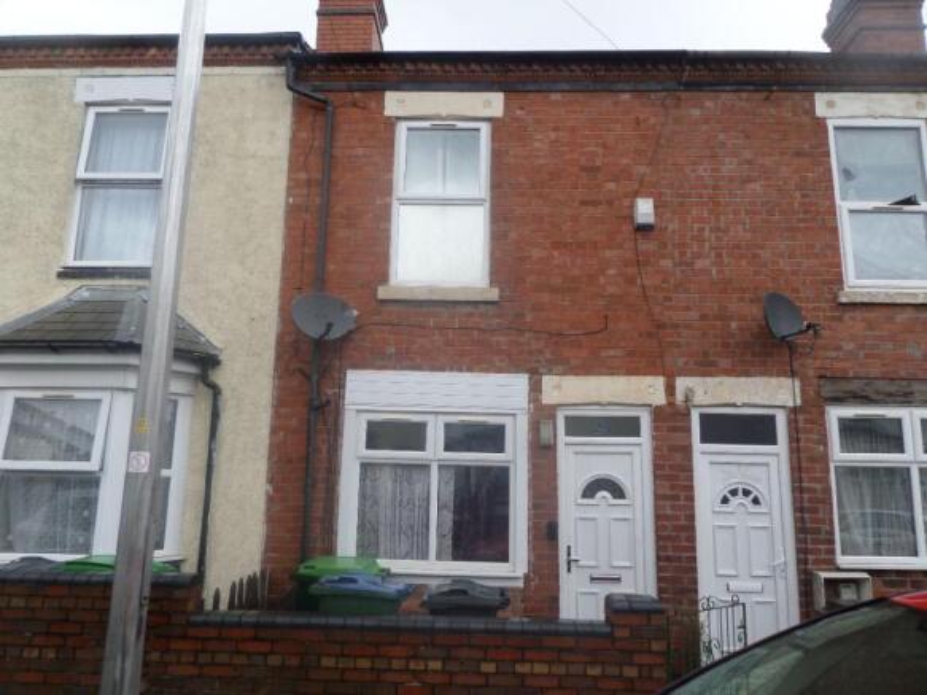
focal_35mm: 24
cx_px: 464
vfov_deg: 56.8
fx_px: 643
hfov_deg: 71.6
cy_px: 348
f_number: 3.1
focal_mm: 4.3
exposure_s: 1/350
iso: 80
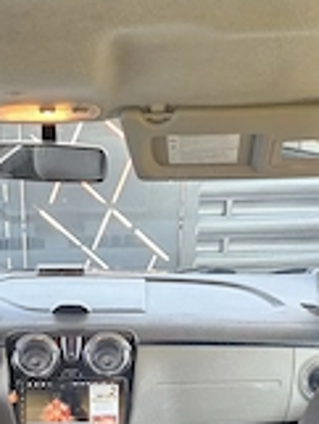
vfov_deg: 30.7
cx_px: 61
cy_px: 448
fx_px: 699
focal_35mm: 57
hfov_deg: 25.2
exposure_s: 1/100
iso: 400
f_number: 1.8
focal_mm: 5.4
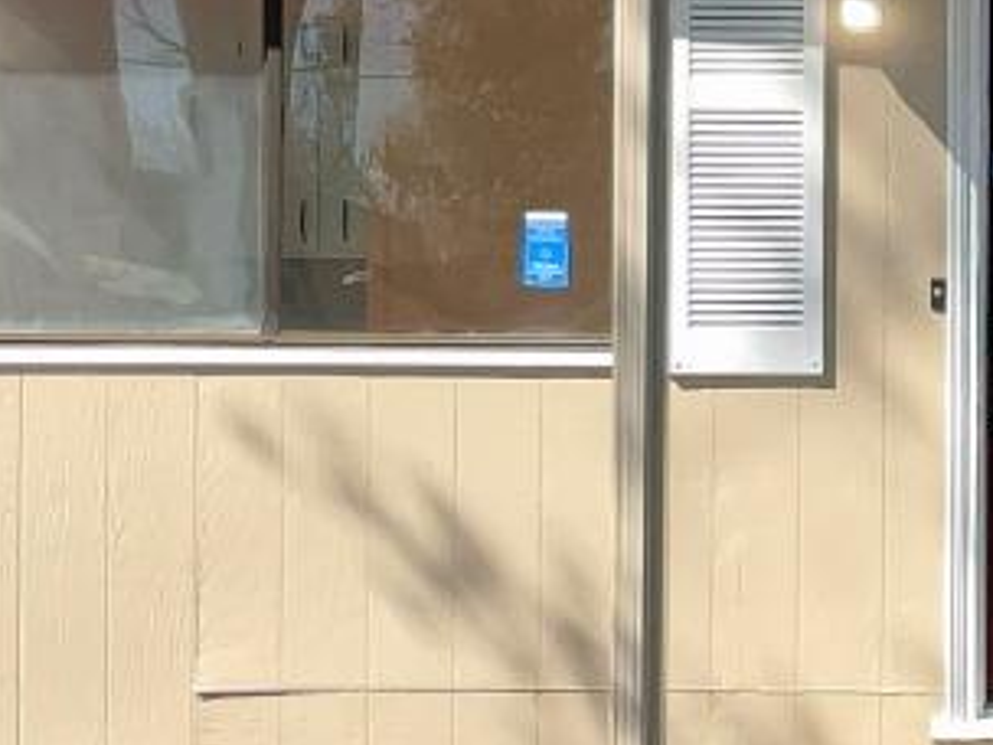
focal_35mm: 143
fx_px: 4102
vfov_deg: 10.4
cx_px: 1320
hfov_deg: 13.3
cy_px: 364
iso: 16
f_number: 1.8
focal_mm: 3
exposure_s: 1/1098
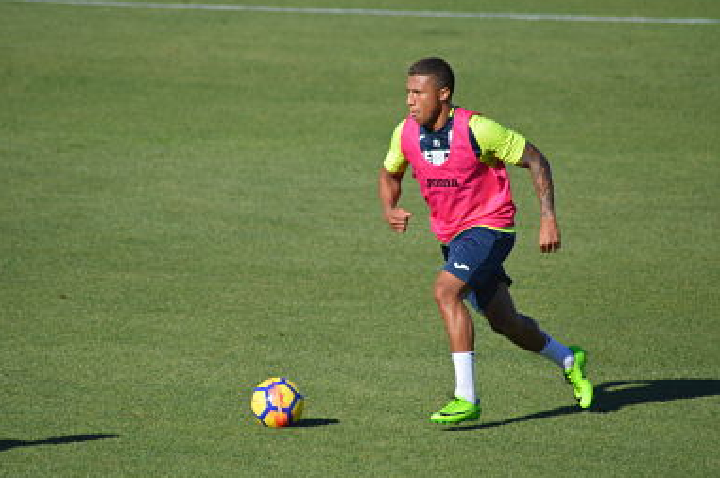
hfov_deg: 5.5
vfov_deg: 3.6
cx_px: 344
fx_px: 7550
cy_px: 238
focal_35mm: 378
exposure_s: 1/2000
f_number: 5.6
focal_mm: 240
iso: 320
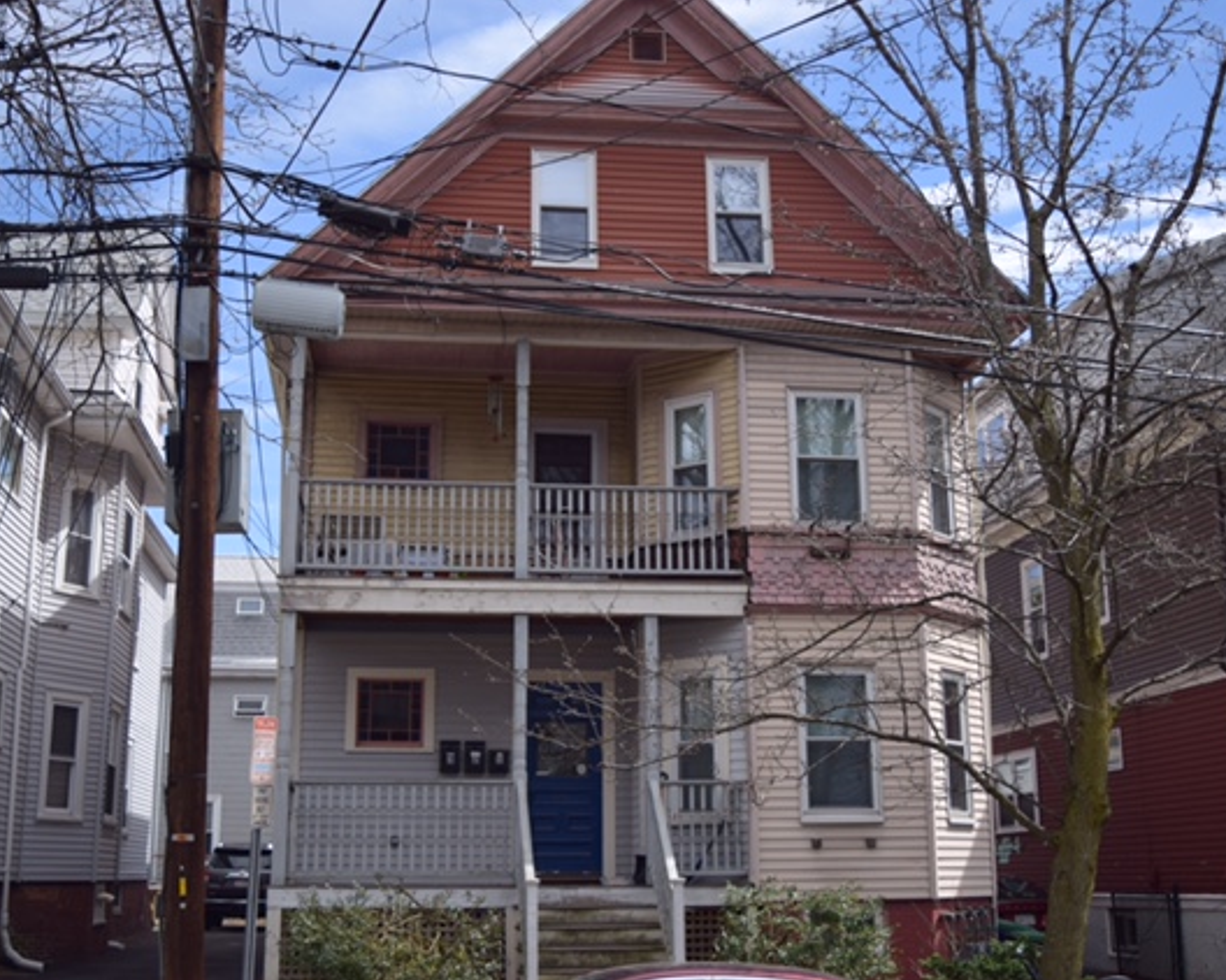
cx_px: 578
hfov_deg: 44.8
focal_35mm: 41
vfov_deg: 36.5
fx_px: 1487
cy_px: 495
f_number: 4
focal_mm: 24
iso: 200
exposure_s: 1/1600
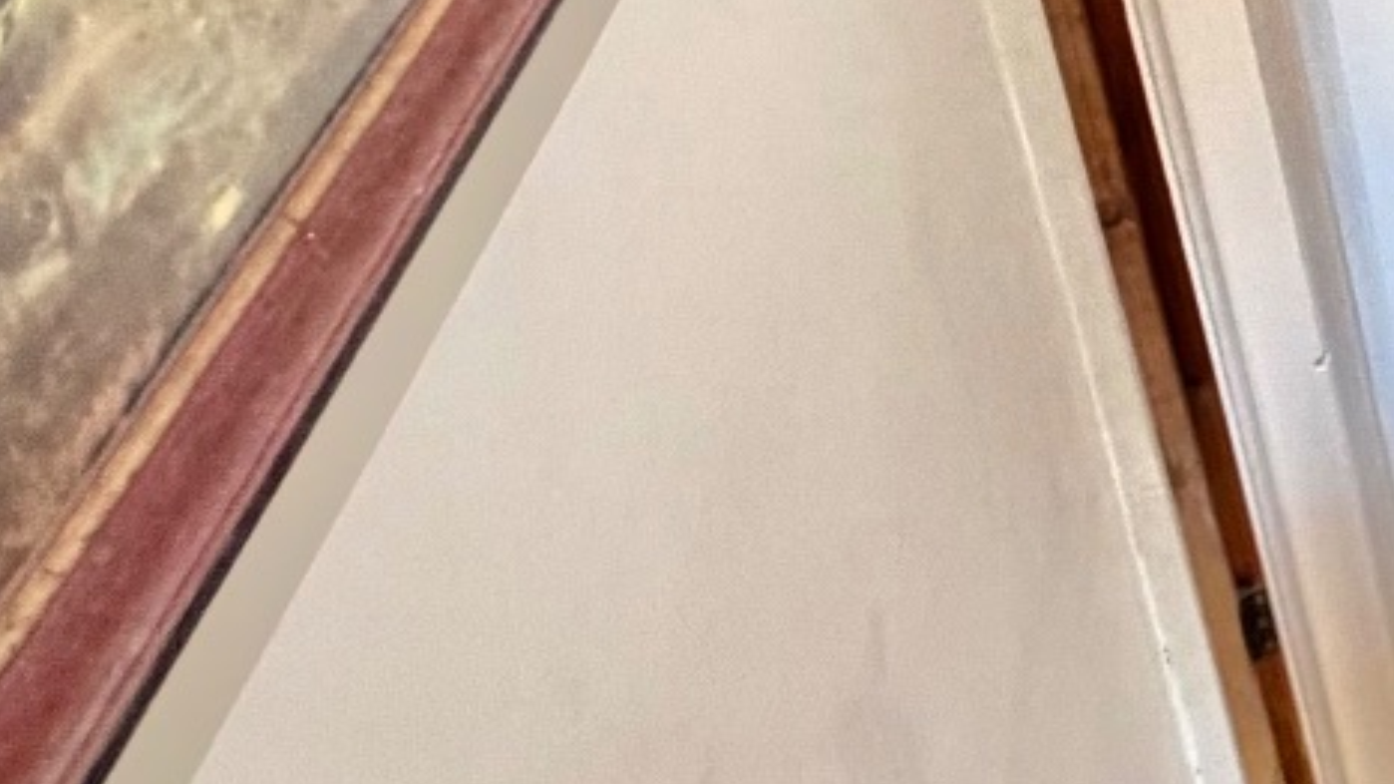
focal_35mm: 67
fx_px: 2476
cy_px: -503
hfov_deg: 21.9
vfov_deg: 16.0
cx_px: 2417
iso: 320
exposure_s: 1/50
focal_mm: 2.22
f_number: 2.2
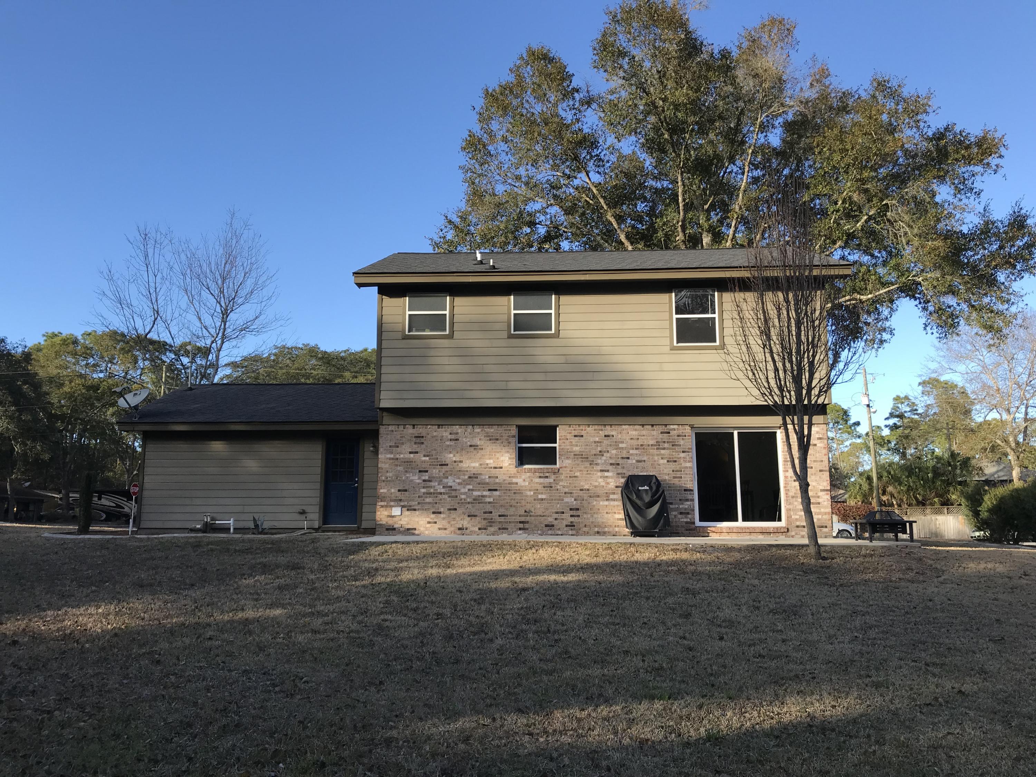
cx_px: 518
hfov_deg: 63.4
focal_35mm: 28
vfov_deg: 49.7
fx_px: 838
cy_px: 388
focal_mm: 3.99
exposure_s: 1/736
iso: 20
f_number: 1.8
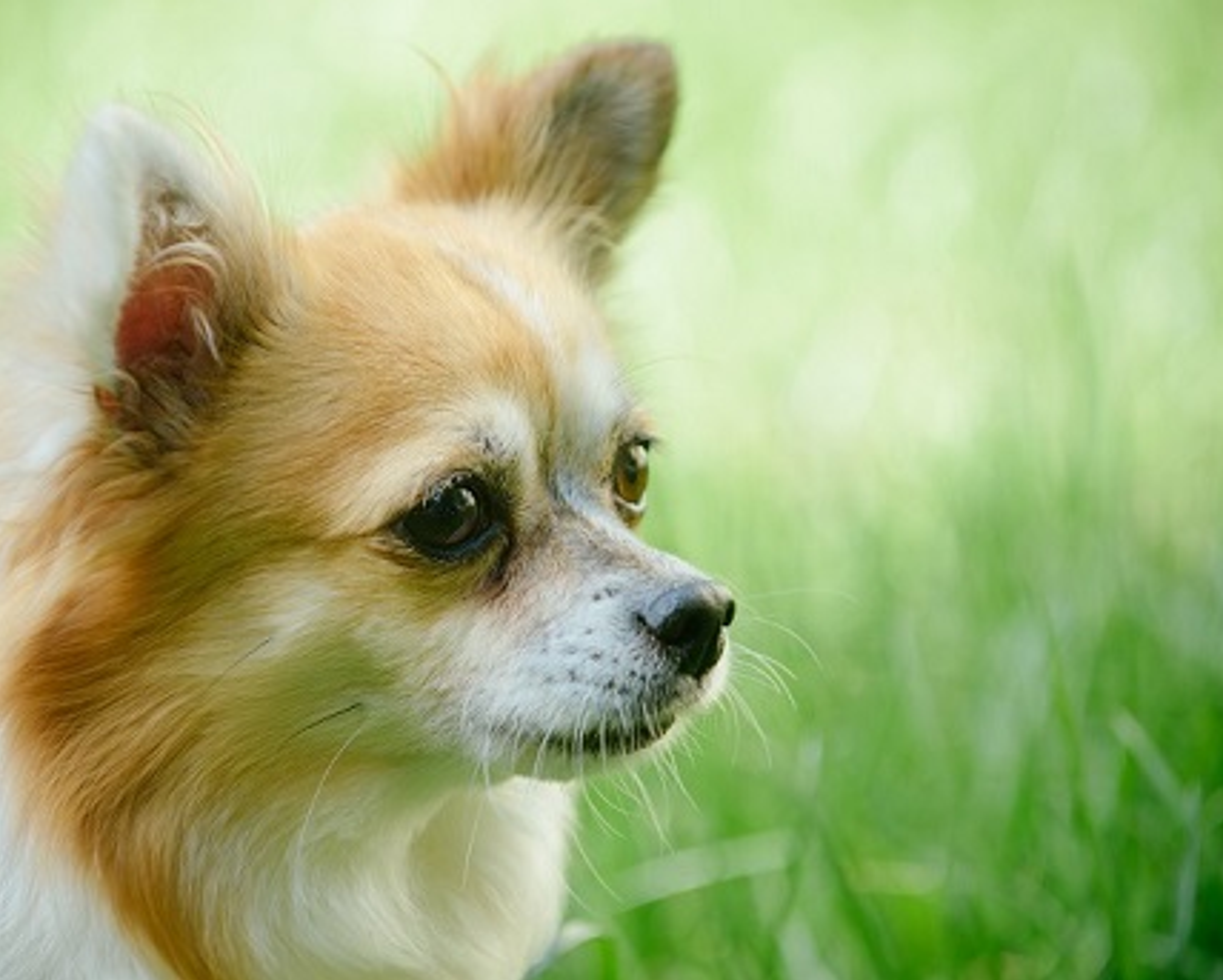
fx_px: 7787
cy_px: 490
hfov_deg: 9.0
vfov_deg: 7.2
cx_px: 503
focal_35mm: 215
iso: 200
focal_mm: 190
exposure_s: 1/200
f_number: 5
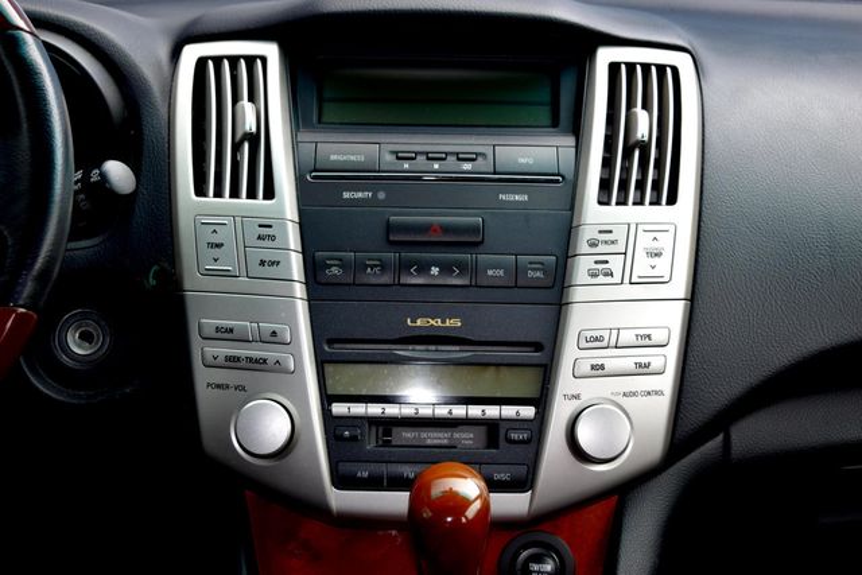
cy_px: 288
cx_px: 431
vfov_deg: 23.8
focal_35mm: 57
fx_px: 1365
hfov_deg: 35.0
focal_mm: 38
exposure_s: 1/125
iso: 720
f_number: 5.6
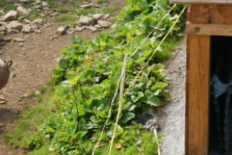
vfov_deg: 5.0
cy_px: 18
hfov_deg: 7.5
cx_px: 33
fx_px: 1773
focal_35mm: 275
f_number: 10
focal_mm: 40
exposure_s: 1/125
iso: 200
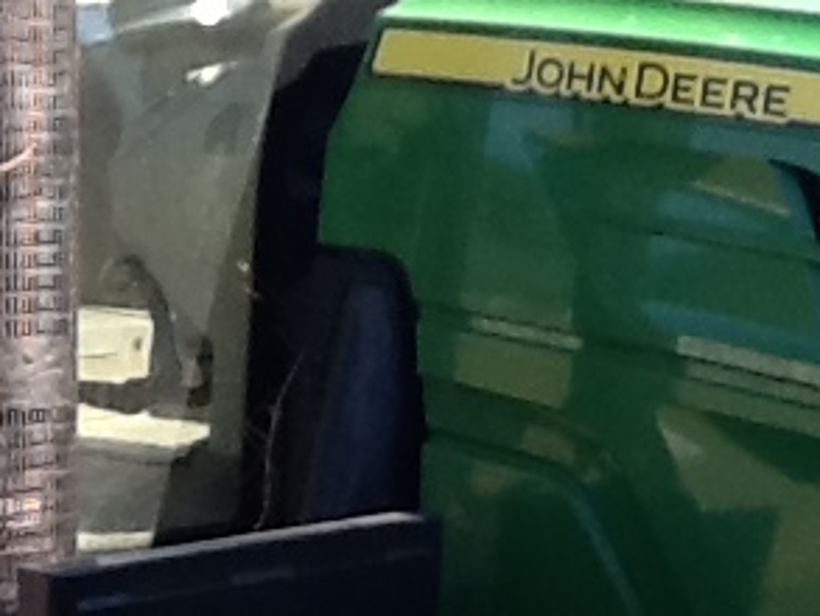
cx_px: -120
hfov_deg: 13.4
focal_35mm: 144
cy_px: 179
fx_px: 3413
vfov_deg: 10.3
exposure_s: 1/291
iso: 40
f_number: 2.4
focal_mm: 2.03
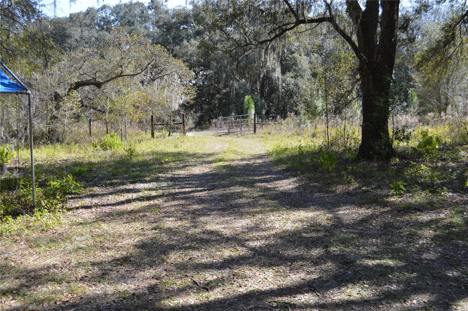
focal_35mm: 39
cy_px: 156
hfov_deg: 49.6
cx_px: 234
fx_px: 506
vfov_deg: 34.1
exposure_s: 1/160
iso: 100
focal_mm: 26
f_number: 6.3
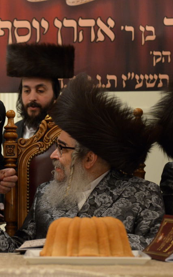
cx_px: -26
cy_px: 138
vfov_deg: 22.6
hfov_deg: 13.8
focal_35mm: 92
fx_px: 695
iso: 2500
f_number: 2.8
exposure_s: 1/100
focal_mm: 60
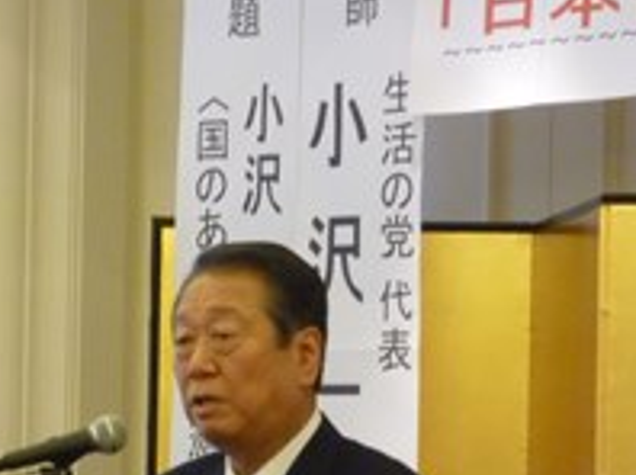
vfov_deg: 6.7
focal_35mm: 222
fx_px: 4074
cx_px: 206
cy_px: 430
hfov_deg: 8.9
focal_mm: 17.3
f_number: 5.6
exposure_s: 1/20
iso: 400
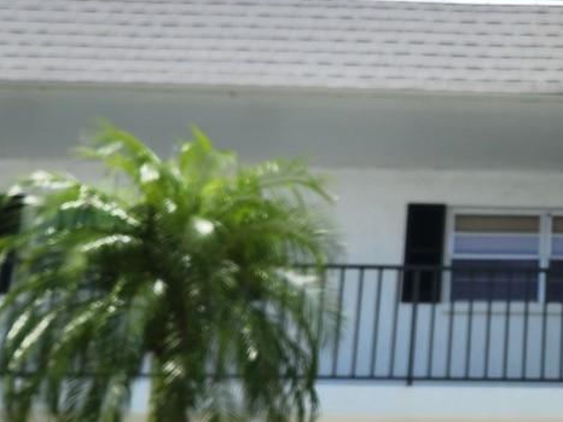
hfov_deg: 22.7
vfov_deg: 18.6
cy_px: 262
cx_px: 675
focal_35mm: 79
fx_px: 1284
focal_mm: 5.4
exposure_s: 1/1228
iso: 20
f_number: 1.8
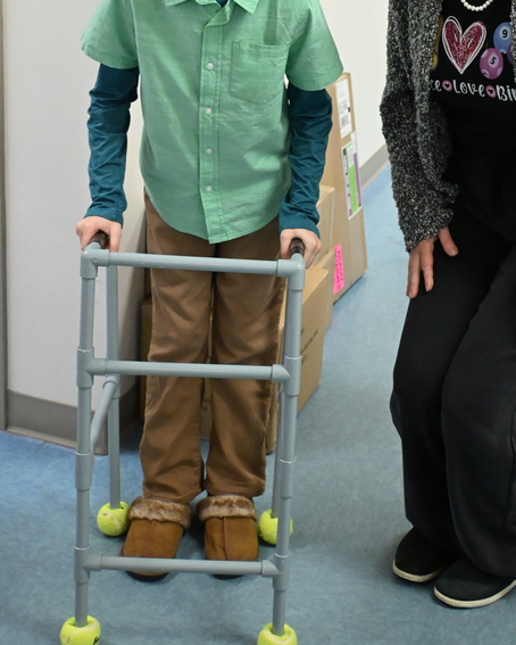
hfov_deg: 24.9
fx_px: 1164
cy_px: 141
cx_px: 331
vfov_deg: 30.3
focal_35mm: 61
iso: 3600
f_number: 4.2
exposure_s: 1/250
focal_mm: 24
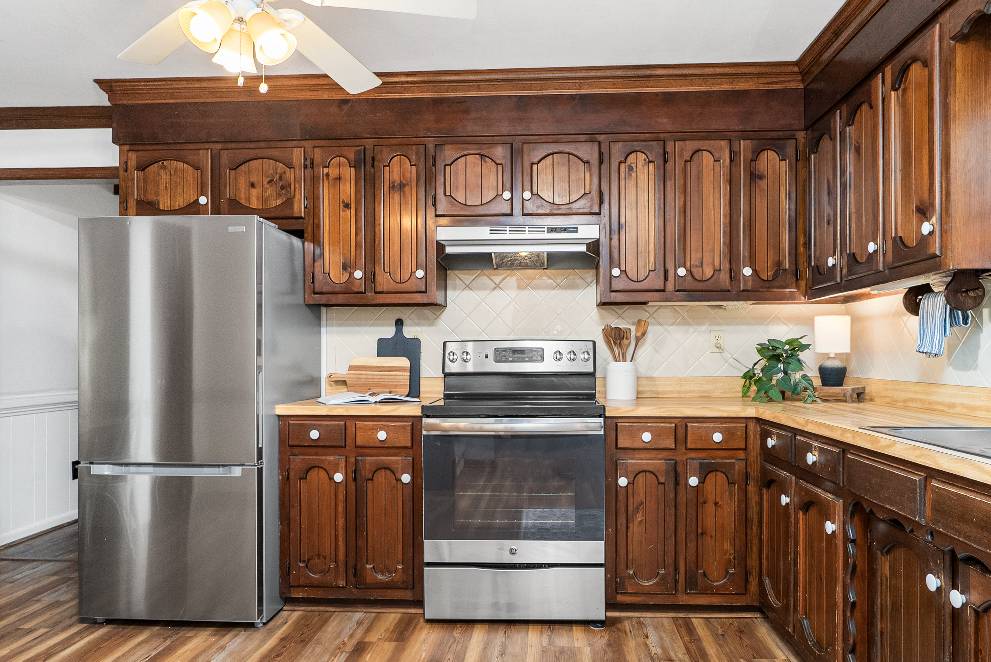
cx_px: 525
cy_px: 373
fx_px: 661
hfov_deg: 73.6
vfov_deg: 53.0
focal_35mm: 24
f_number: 7.1
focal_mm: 16
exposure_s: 1/2.5
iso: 400
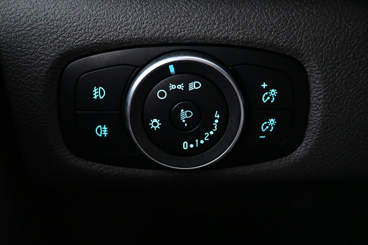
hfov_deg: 45.0
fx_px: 445
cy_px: 122
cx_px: 184
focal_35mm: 44
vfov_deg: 30.8
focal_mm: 29
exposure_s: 1/50
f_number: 4.8
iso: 12800
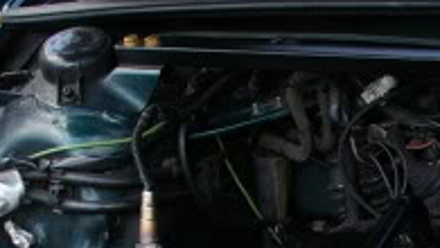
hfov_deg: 15.7
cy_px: 382
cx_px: 411
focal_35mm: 135
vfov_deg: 8.8
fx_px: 1578
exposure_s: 1/90
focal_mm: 21
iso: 200
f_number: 5.6
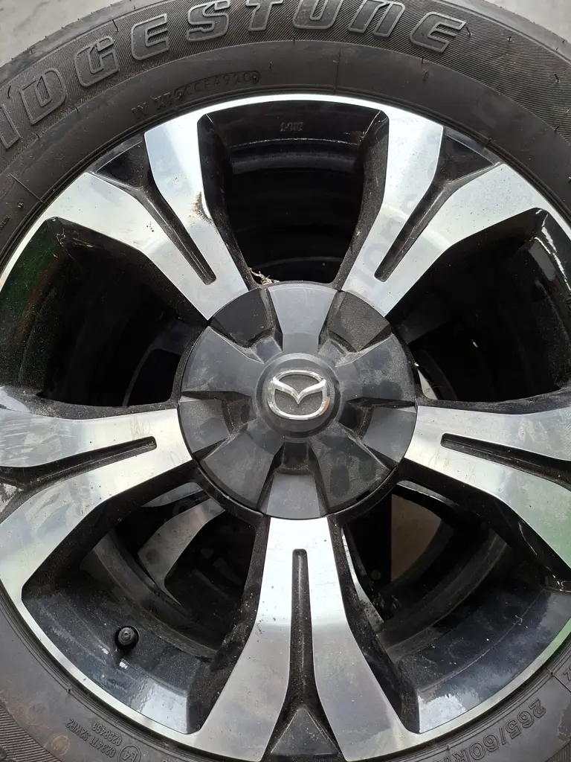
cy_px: 381
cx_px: 286
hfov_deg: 58.9
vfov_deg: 73.9
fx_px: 506
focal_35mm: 23
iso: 160
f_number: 1.8
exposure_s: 1/50
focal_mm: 5.54
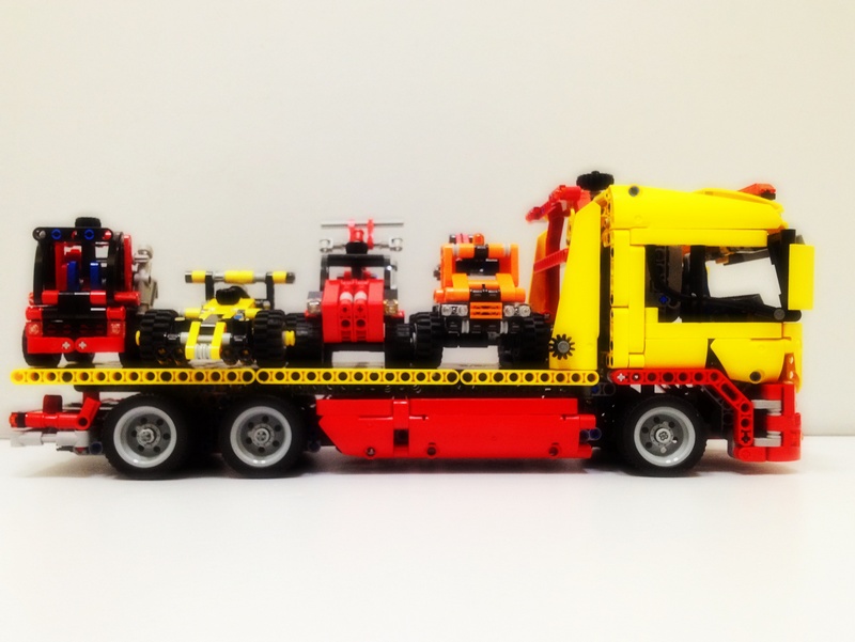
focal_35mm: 35
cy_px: 321
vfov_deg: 40.7
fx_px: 865
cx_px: 428
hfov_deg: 52.6
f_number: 2.4
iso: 160
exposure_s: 1/20
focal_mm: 4.28
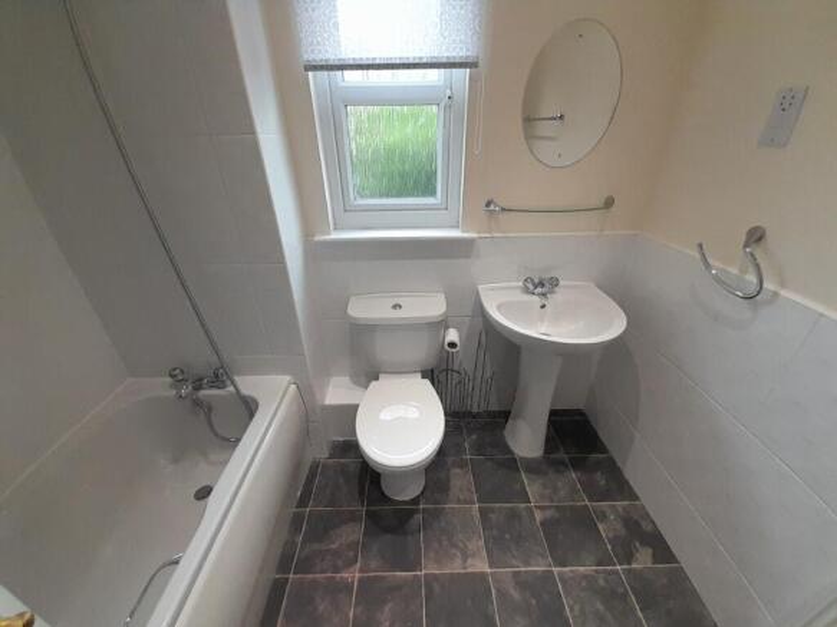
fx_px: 314
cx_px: 418
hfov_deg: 106.2
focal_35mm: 13
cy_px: 314
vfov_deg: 89.9
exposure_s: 1/50
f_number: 2.2
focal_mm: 1.13
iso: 160
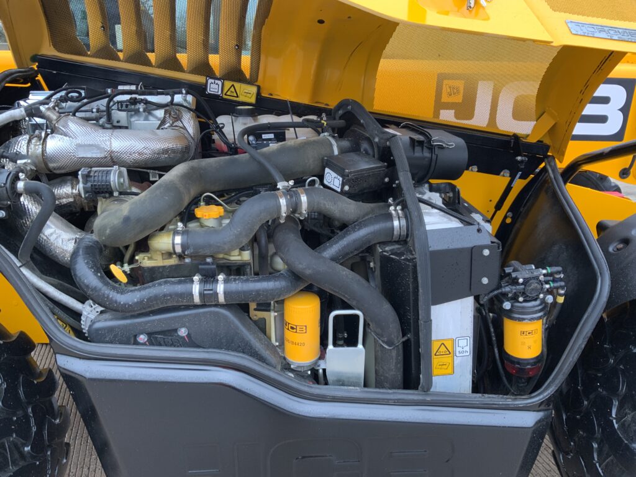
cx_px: 318
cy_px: 238
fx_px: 533
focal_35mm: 29
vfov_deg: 48.2
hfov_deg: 61.7
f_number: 1.8
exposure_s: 1/70
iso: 64
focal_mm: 3
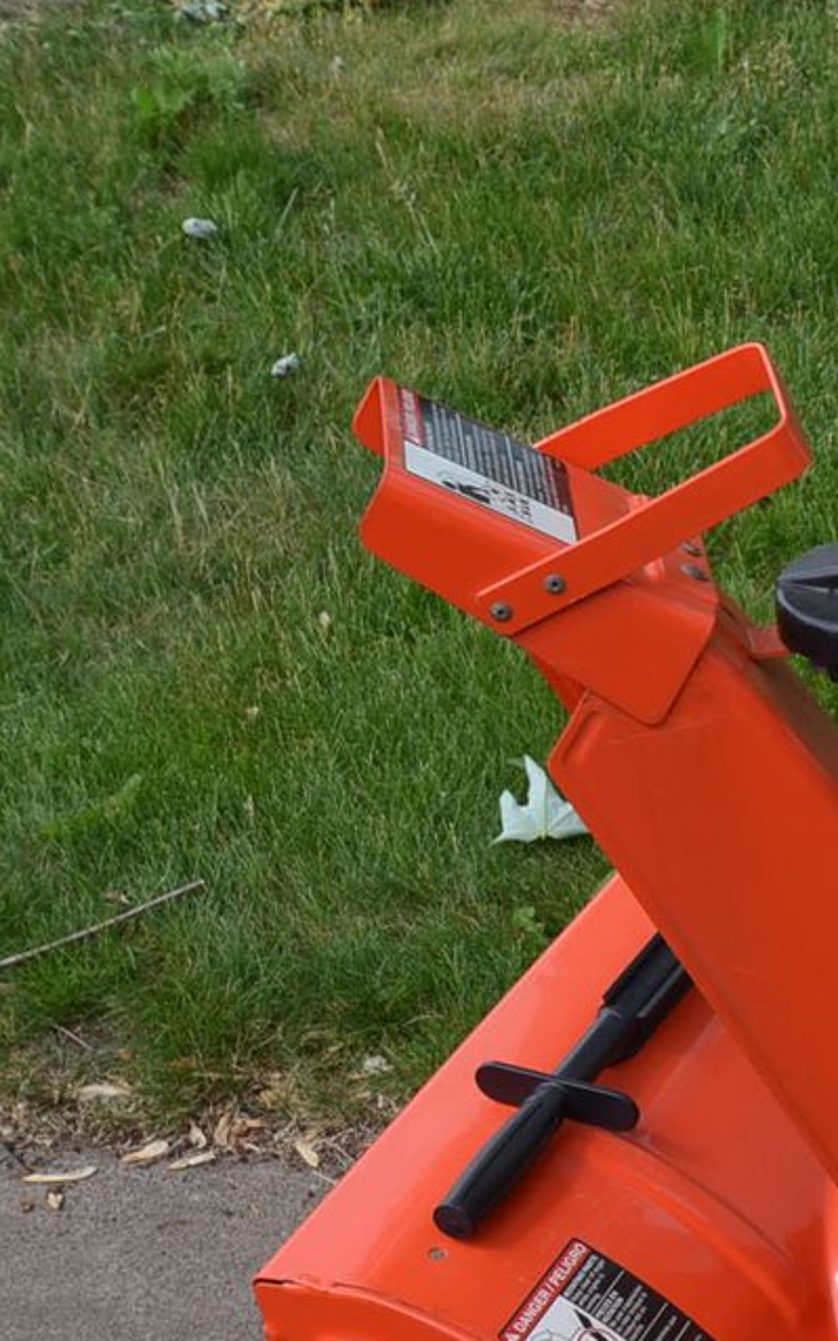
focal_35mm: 82
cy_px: 966
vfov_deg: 25.0
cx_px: 1527
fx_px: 2995
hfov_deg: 14.1
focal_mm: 20
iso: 200
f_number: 8
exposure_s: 1/250
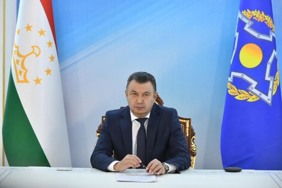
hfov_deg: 16.8
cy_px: 94
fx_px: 956
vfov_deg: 11.2
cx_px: 141
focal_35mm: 122
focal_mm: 122
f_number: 5.6
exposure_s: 1/100
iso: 1600
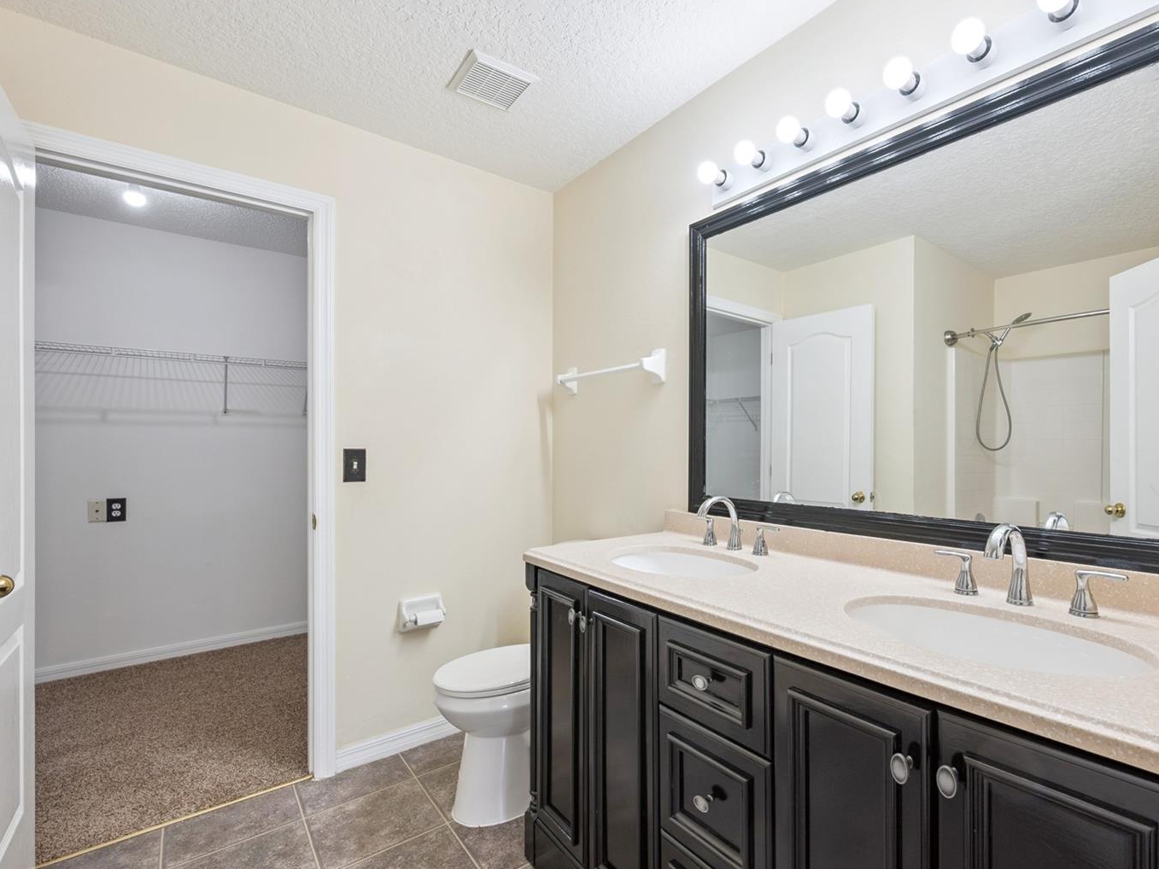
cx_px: 677
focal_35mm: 17
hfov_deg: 90.2
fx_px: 569
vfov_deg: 74.7
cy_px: 446
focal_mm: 15
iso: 200
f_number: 9
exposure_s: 1/60
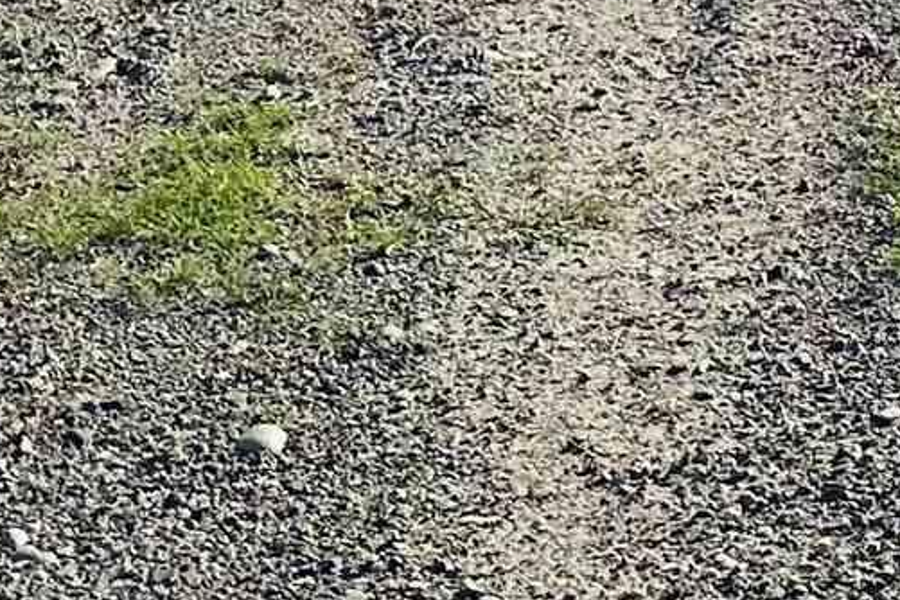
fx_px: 3825
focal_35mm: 153
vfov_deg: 7.9
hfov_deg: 11.9
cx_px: 1841
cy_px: -1092
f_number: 1.78
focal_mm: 6.86
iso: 80
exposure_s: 1/7042
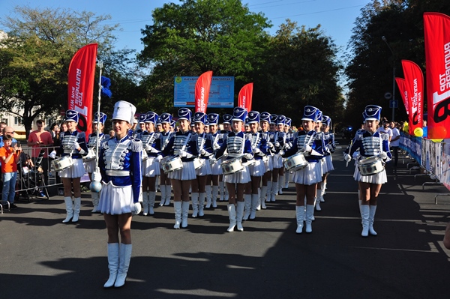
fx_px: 468
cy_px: 150
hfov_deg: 51.3
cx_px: 225
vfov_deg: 35.4
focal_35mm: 38
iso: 400
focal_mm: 25
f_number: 8
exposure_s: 1/800
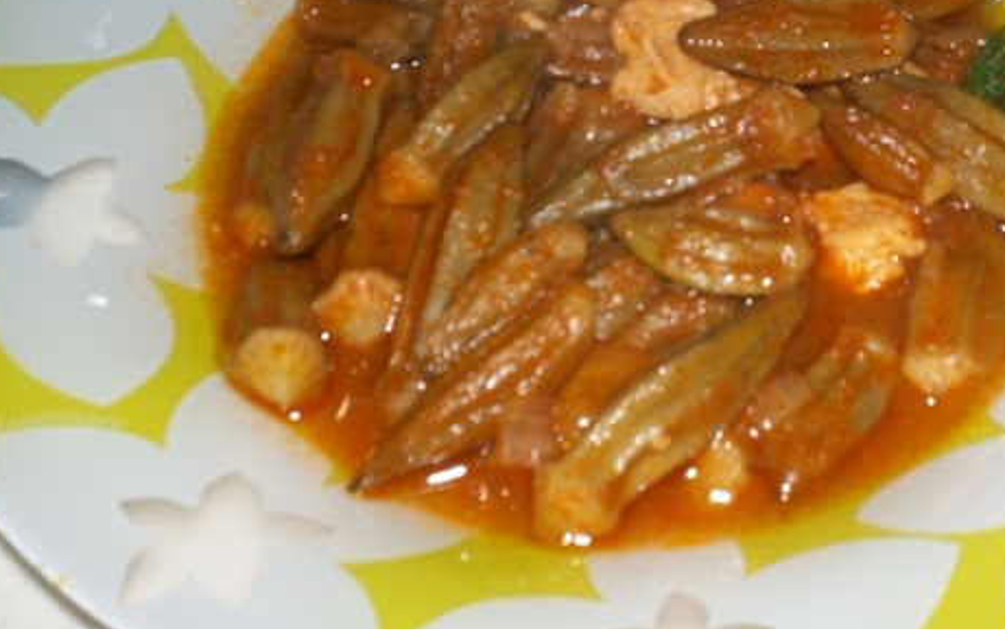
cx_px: 706
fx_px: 1918
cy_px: 188
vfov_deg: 18.6
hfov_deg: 29.1
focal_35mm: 70
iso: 80
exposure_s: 1/30
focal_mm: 6.3
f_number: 4.5
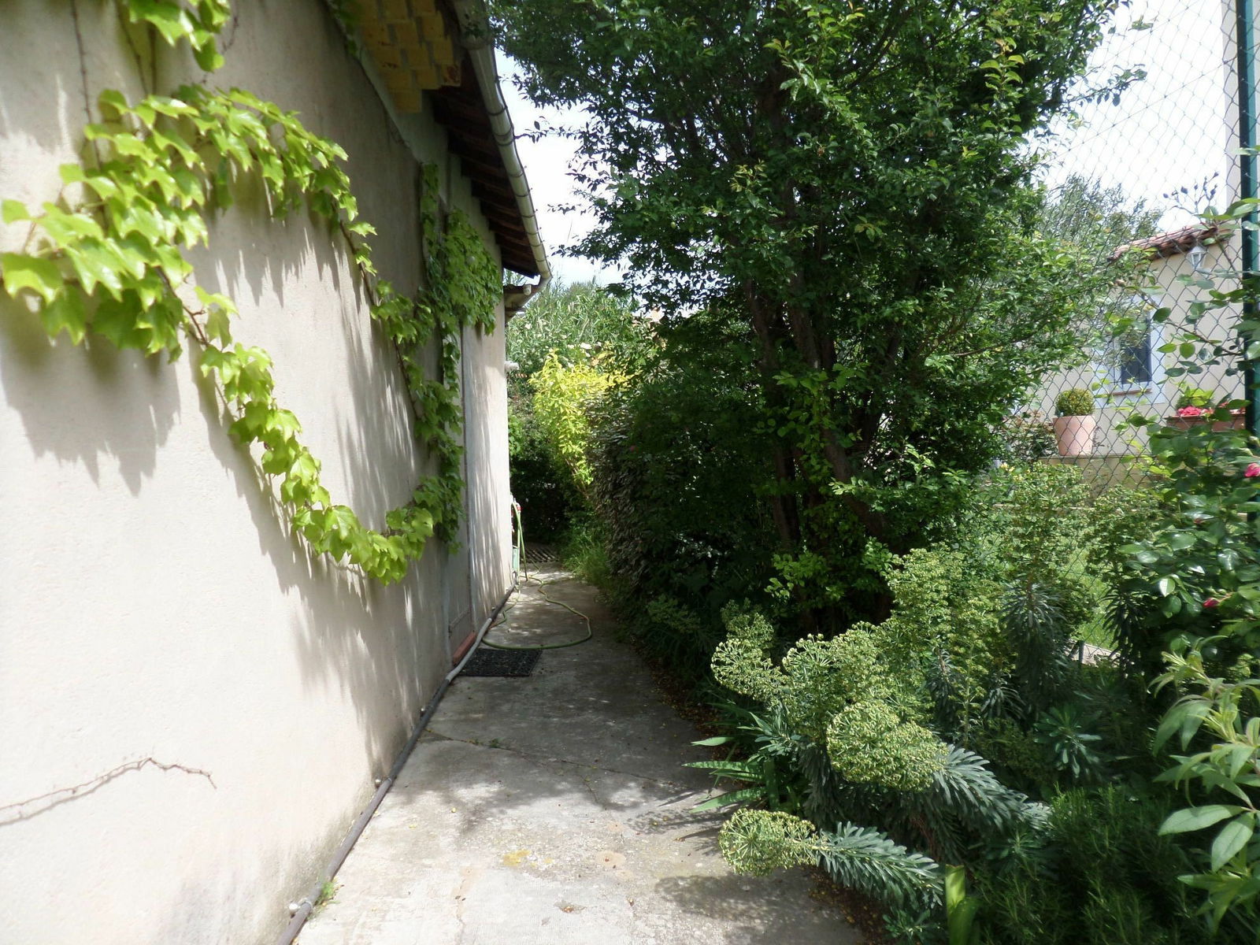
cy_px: 472
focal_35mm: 24
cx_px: 630
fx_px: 874
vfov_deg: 56.8
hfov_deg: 71.6
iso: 80
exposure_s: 1/350
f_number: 3.1
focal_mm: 4.3
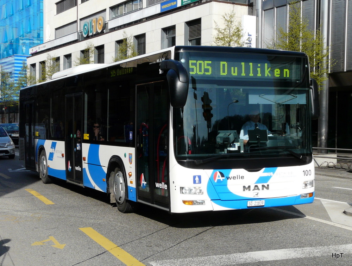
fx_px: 438
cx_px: 176
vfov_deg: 33.7
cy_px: 133
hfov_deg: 43.8
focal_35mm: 43
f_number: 5.6
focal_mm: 7
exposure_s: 1/400
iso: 100
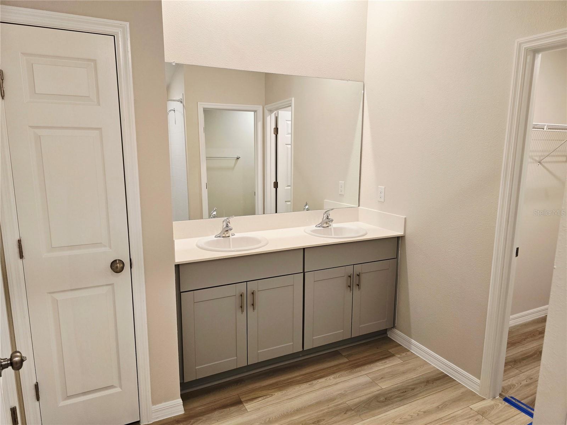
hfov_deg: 73.9
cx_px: 284
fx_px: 377
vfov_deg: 58.9
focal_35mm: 23
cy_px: 212
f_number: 1.7
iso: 125
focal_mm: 6.3
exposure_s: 1/120
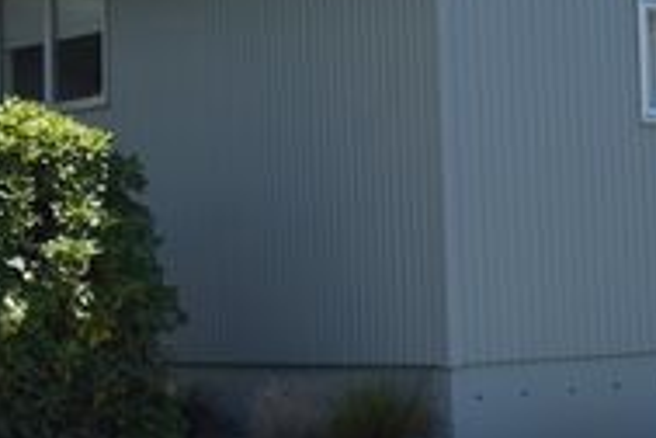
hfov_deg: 16.7
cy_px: 174
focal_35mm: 122
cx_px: 482
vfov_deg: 11.2
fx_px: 2223
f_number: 11
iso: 100
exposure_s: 1/200
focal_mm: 20
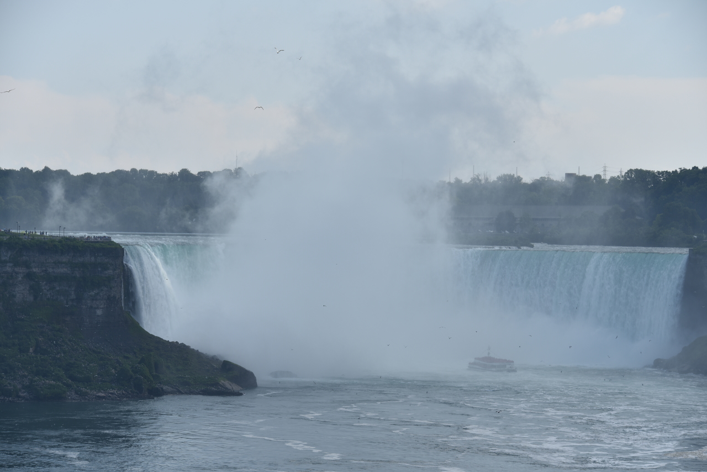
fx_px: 2396
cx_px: 354
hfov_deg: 16.8
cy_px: 236
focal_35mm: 122
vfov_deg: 11.2
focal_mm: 122
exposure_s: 1/320
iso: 100
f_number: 9
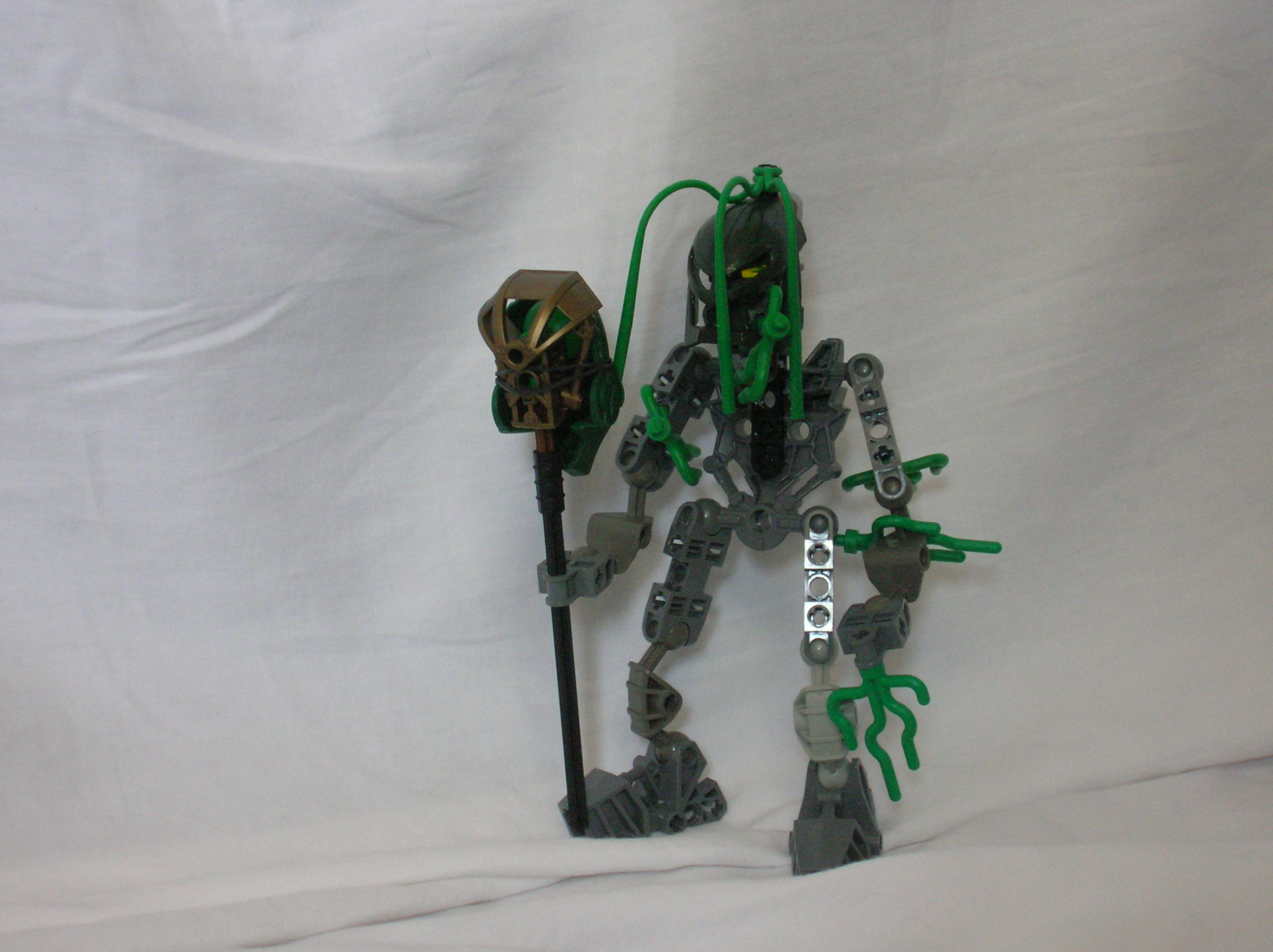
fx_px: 2572
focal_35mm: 70
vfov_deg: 21.0
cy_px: 476
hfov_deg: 27.8
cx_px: 636
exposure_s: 1/3.4
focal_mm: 11.7
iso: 200
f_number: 3.9
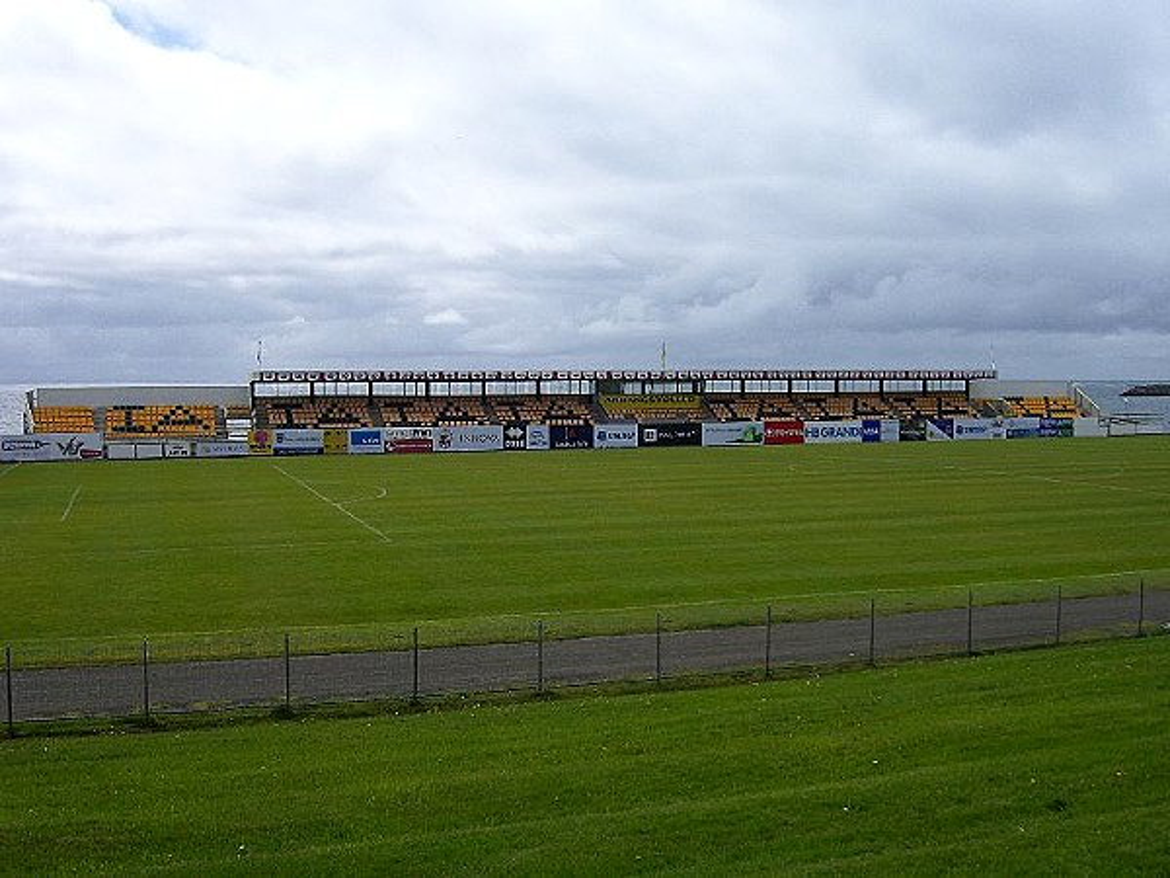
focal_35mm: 38
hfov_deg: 49.0
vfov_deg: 37.7
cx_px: 585
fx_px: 1284
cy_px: 439
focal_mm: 7.9
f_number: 8
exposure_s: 1/400
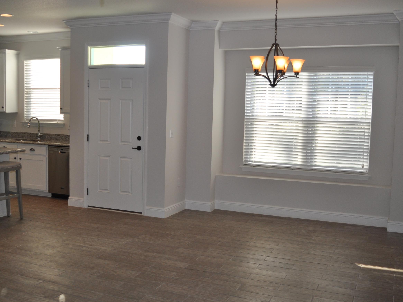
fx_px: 496
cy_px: 147
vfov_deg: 33.9
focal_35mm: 43
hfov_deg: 44.0
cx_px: 163
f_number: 3.8
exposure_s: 1/200
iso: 360
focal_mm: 23
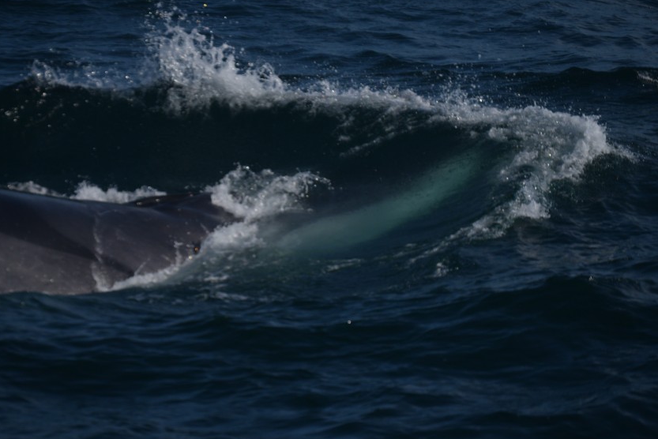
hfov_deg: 5.7
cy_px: 216
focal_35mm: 360
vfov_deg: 3.8
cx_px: 295
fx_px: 6575
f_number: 5.6
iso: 200
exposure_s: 1/4000
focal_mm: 185
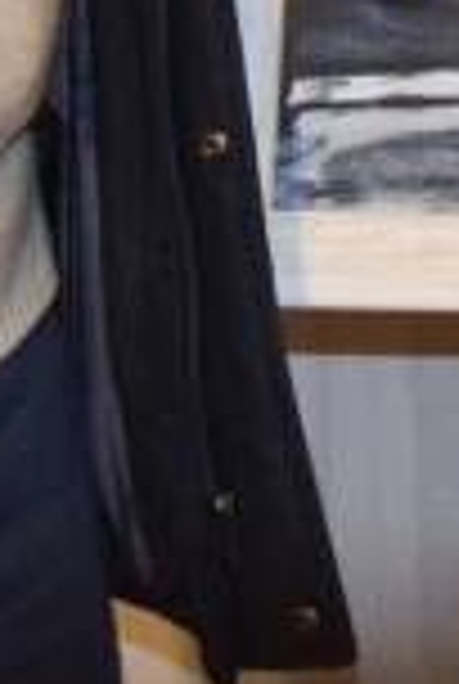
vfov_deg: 8.0
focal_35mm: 242
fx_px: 4607
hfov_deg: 5.7
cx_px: 675
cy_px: -747
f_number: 3.8
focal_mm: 24
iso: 800
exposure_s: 1/60
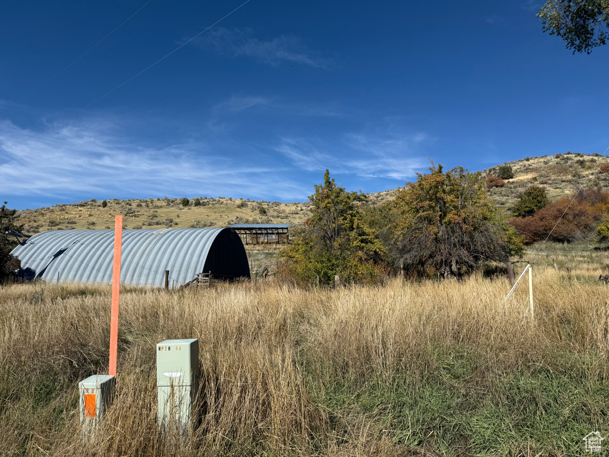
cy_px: 228
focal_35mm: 24
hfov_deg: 71.6
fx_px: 422
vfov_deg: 56.8
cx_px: 304
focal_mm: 6.76
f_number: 1.78
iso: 80
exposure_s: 1/6173
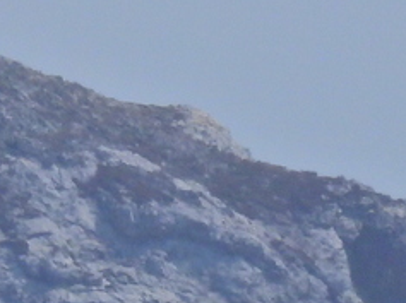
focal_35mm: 5410
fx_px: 63356
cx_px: -94
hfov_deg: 0.4
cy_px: 322
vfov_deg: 0.3
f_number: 5.6
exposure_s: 1/1600
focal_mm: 178
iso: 100
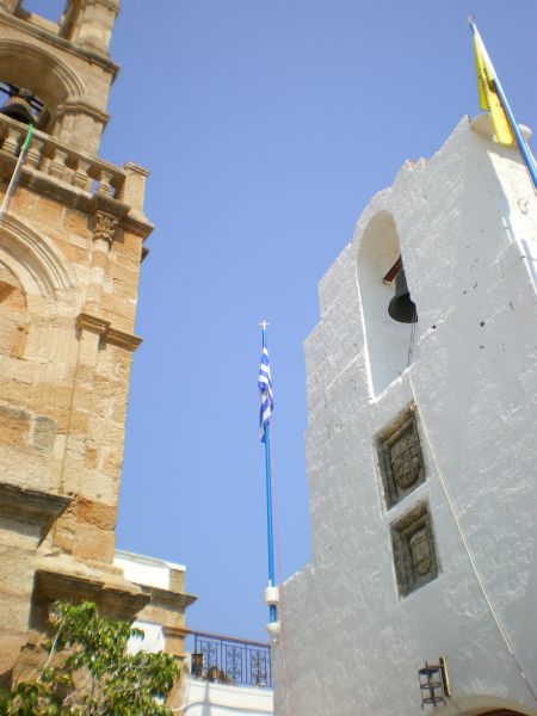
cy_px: 358
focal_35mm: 36
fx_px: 745
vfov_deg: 51.4
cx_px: 268
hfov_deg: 39.7
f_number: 4.6
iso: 64
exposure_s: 1/640
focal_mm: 6.3
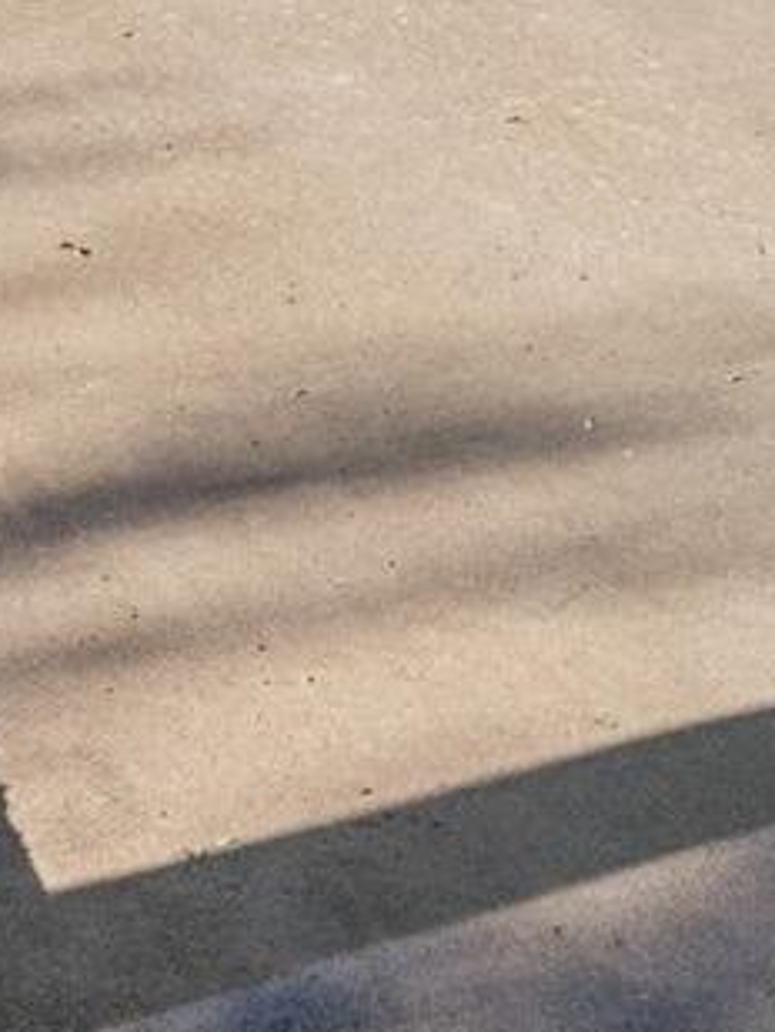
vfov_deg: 15.5
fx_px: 3138
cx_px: 889
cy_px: -940
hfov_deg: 13.7
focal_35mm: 105
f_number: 16
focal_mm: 16.5
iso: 2500
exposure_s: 1/500
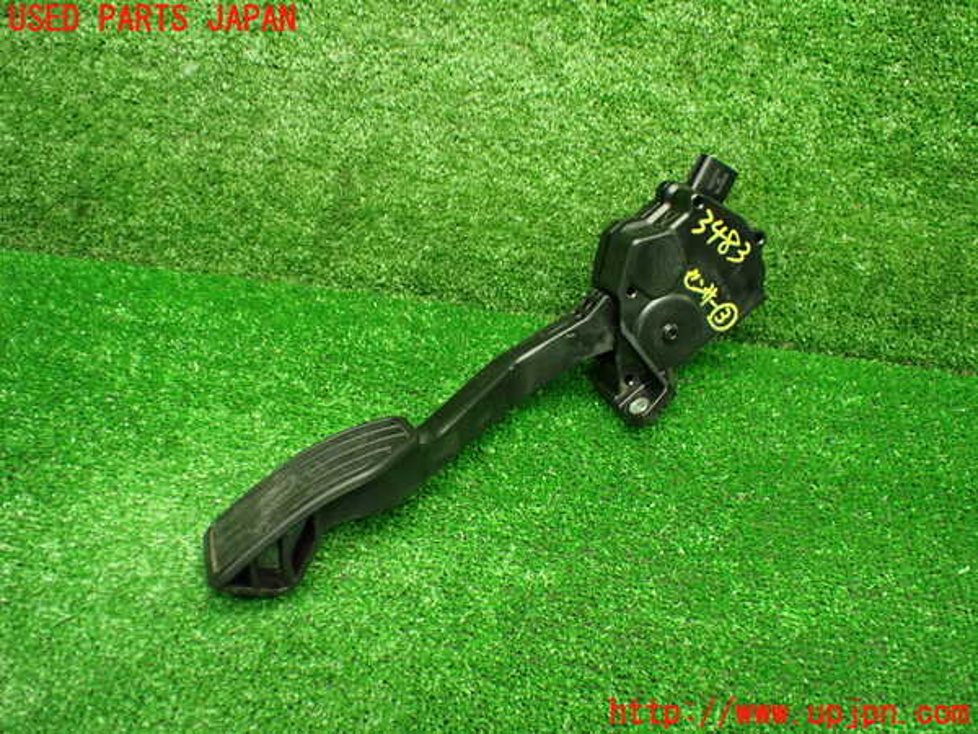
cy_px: 367
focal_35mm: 30
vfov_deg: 46.8
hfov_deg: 60.0
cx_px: 489
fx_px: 848
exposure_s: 1/80
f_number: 2.3
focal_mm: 5.4
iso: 800
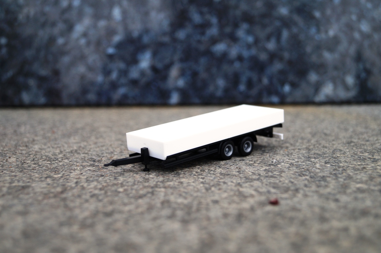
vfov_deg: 25.7
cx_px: 190
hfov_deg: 37.9
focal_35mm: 52
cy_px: 126
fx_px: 555
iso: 320
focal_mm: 35
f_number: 4.5
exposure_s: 1/160
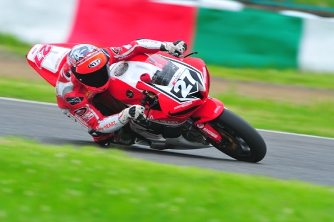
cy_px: 112
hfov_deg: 3.9
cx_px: 166
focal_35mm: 523
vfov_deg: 2.6
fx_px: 4848
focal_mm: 420
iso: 200
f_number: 7.1
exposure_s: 1/320
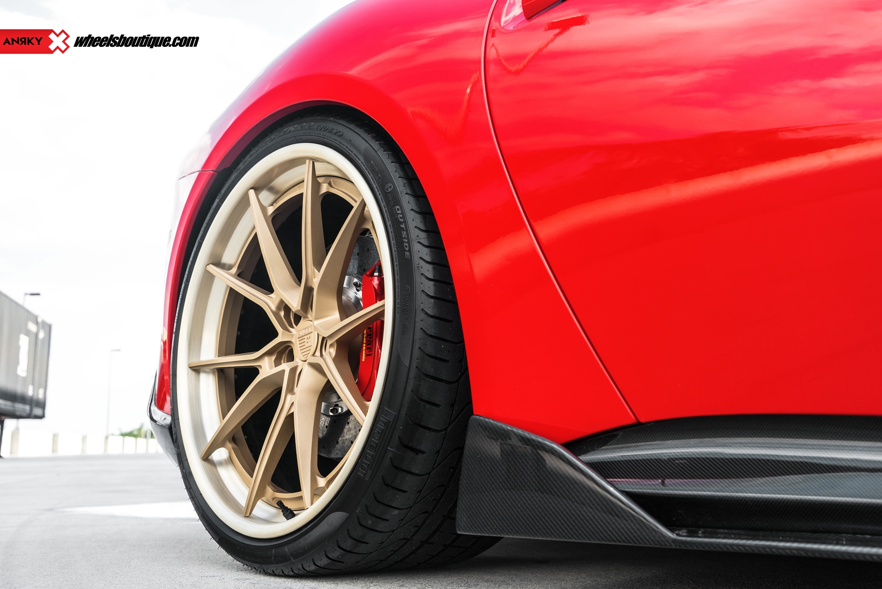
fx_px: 1005
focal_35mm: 41
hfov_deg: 47.4
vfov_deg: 32.7
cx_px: 455
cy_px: 301
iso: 320
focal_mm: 39
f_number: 6.3
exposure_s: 1/125
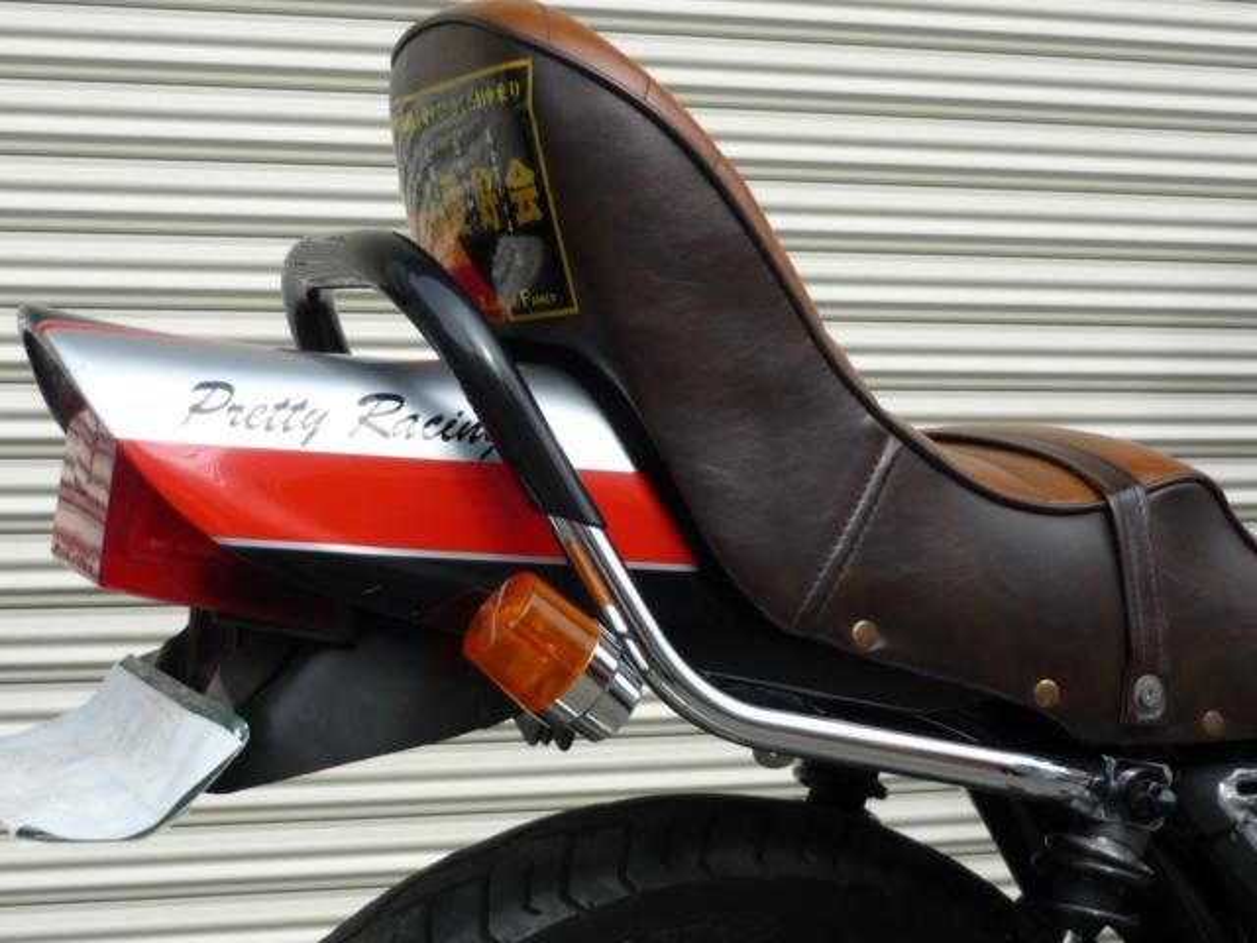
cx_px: 628
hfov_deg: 29.4
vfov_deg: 22.3
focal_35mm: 66
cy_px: 472
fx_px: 2397
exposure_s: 1/640
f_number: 3
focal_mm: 6.8
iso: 100
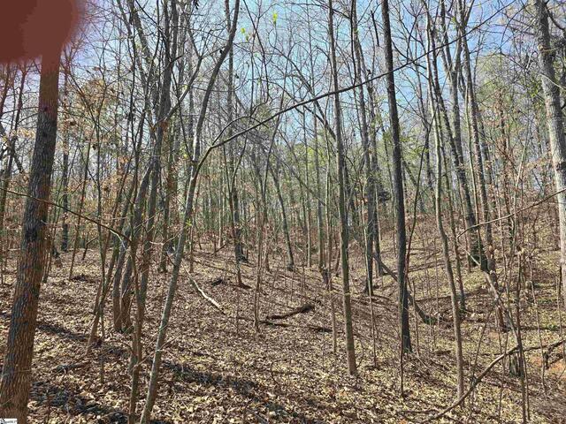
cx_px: 283
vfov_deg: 58.9
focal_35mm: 23
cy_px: 212
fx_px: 376
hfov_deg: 73.9
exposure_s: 1/337
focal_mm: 6.3
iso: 12
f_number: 1.7
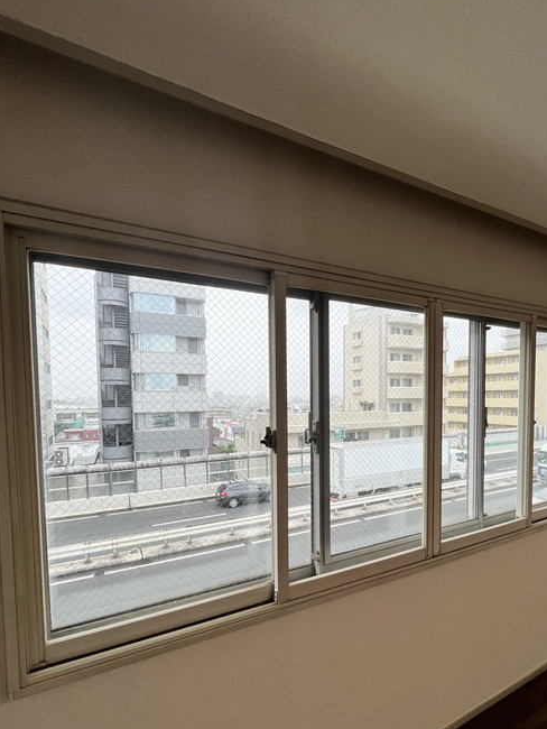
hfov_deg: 78.0
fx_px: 337
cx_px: 297
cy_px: 416
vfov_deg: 93.9
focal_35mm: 16
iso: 32
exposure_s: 1/181
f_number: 1.8
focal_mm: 1.57
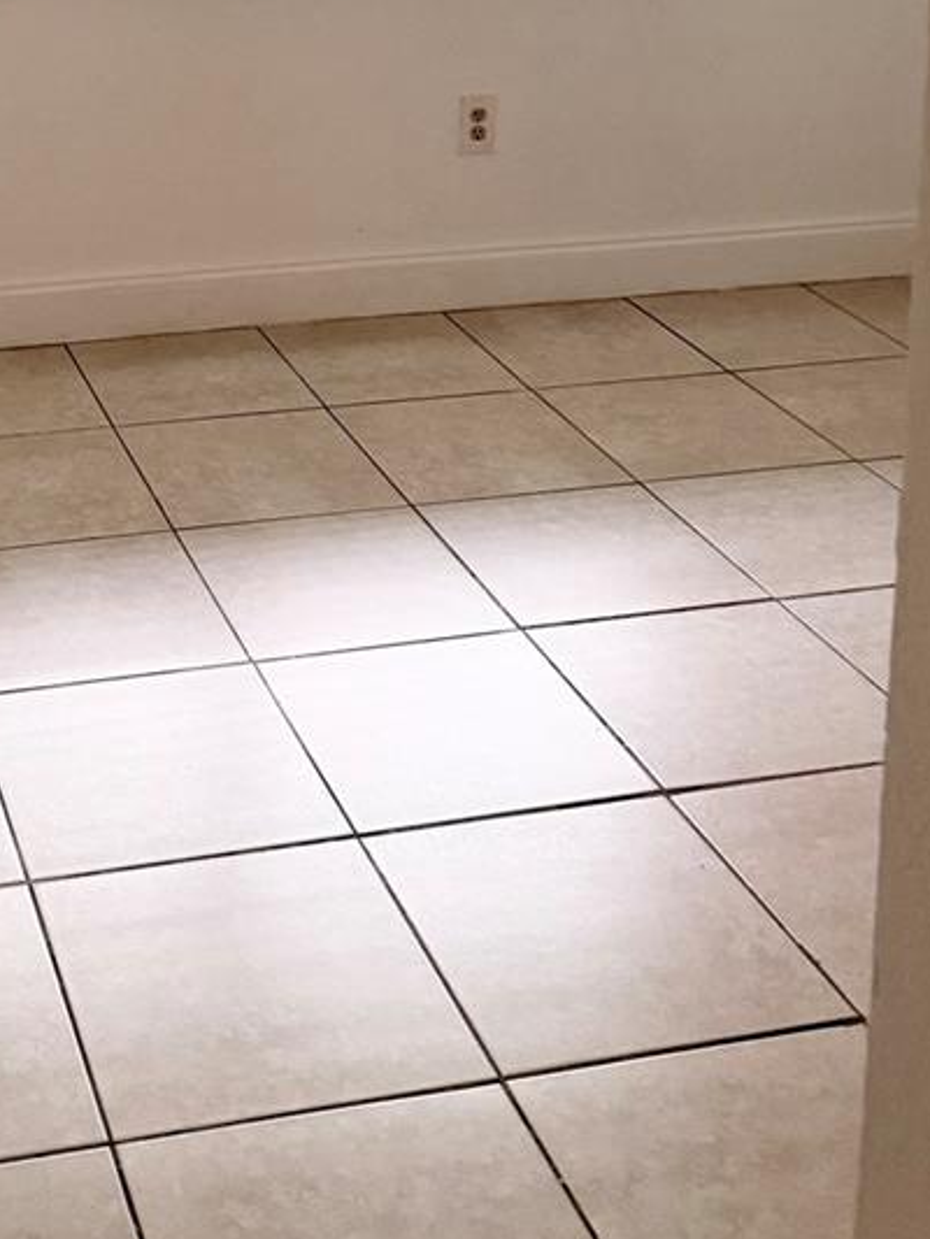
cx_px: 21
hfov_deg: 25.8
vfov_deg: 31.8
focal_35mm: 54
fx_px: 1934
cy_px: -93
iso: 320
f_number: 1.78
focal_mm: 6.76
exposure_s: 1/60
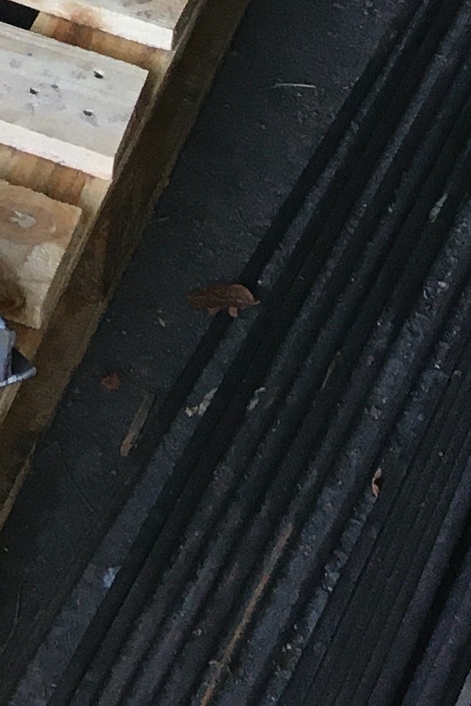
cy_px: -958
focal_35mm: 143
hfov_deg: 9.0
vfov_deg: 11.8
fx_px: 2805
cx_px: -488
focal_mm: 4.15
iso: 25
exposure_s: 1/33
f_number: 2.2
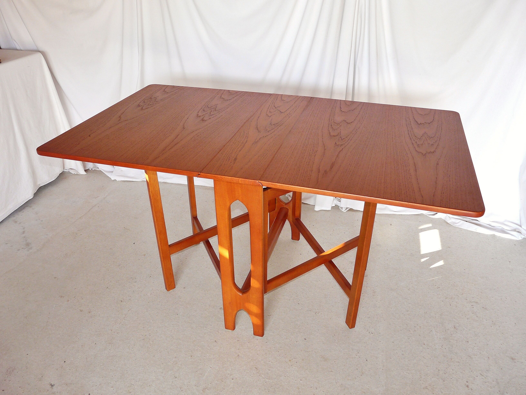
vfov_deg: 49.7
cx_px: 263
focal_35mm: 28
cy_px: 198
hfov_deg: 63.4
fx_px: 425
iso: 100
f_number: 2.8
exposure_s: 1/15
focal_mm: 4.6
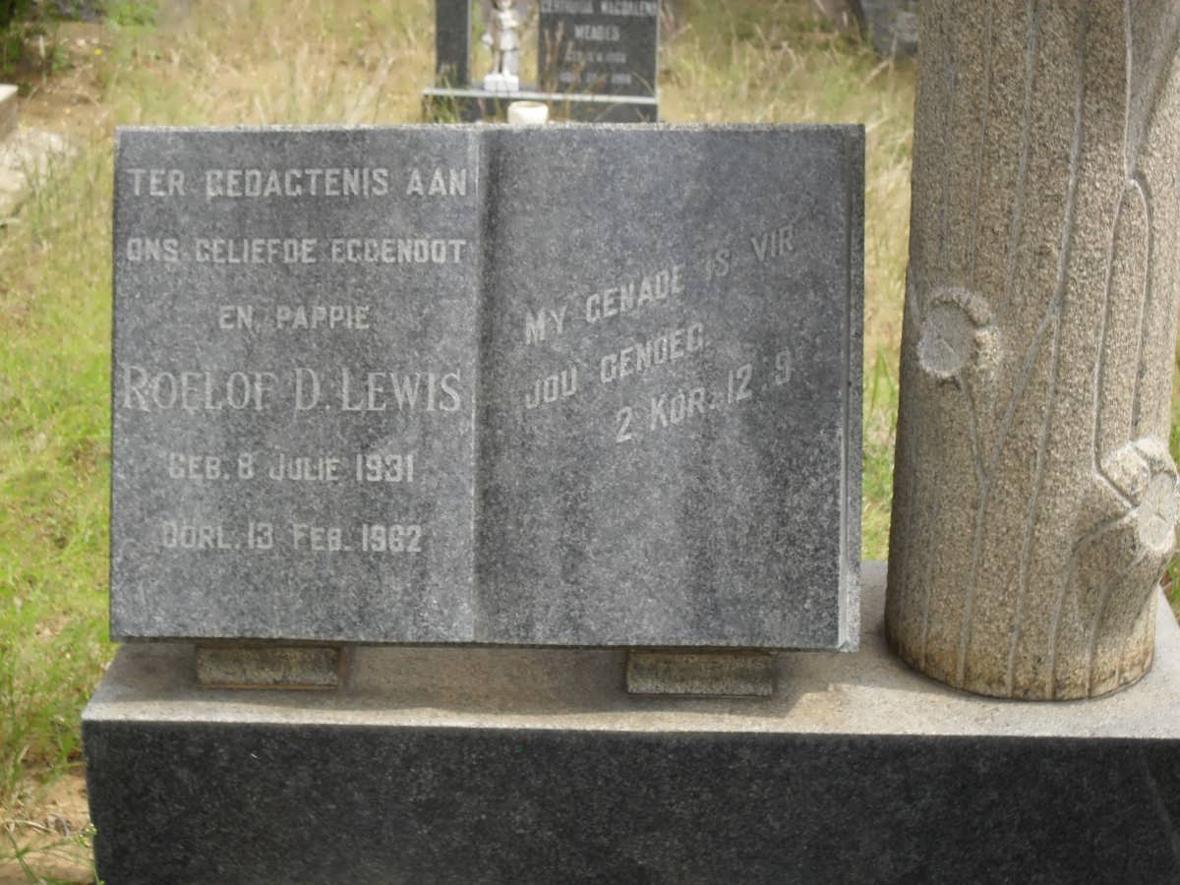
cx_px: 590
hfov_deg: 29.4
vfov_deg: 22.3
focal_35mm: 66
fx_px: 2250
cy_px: 442
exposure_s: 1/250
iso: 100
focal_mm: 11.7
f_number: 4.6
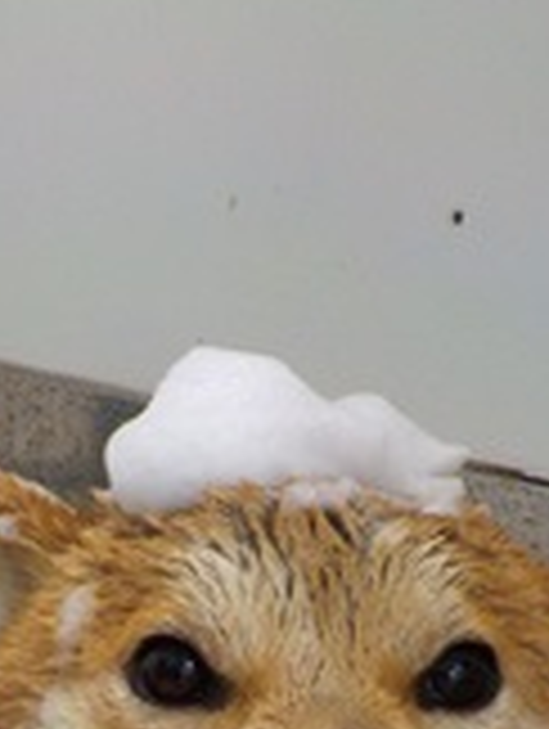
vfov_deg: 24.6
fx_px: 1561
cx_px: 194
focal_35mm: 74
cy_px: 796
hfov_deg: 19.9
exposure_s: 1/30
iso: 250
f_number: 3.3
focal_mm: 4.1
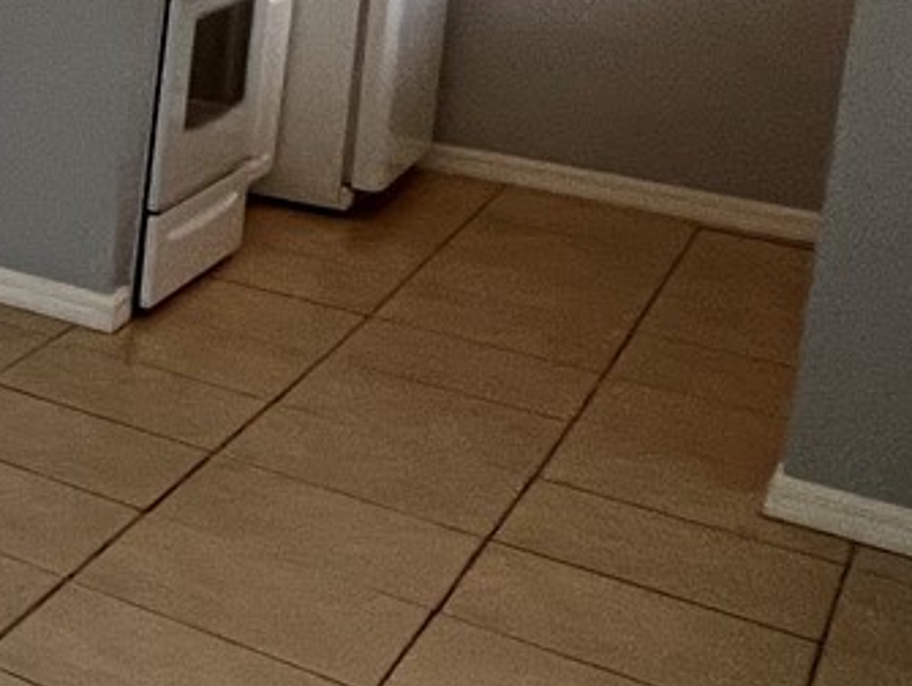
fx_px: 1635
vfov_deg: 21.7
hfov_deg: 16.1
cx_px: -1192
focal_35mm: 62
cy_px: -172
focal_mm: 1.57
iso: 100
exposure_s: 1/99
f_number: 1.8
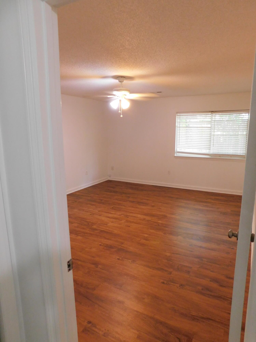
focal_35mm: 23
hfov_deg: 58.9
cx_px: 128
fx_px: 227
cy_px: 171
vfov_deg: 73.9
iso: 400
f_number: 3
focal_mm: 4
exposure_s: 1/25
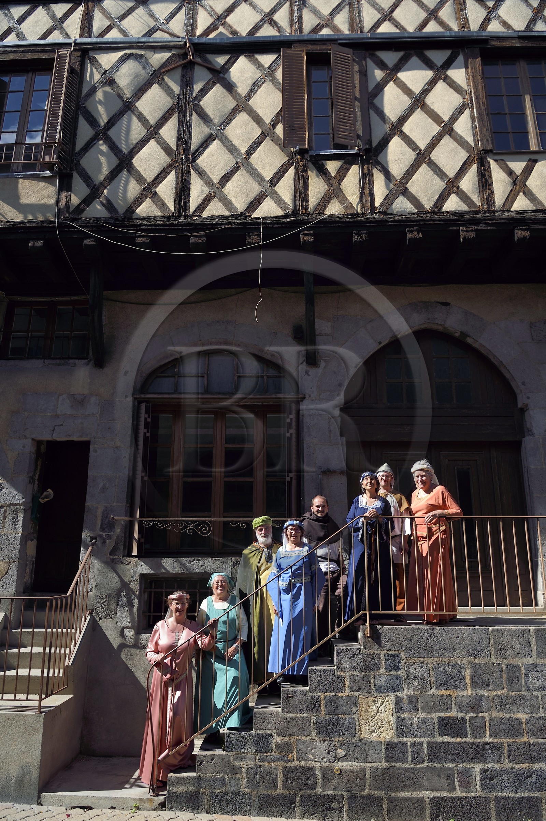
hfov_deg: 53.1
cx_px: 273
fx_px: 547
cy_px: 410
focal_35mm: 24
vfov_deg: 73.8
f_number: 7.1
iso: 400
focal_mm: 24
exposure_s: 1/500
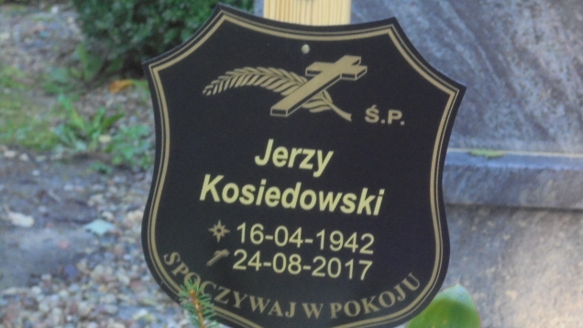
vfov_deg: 7.1
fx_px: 2644
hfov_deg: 12.6
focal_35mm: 171
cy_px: 213
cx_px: 292
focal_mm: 27.6
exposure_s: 1/60
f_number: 6.5
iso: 400
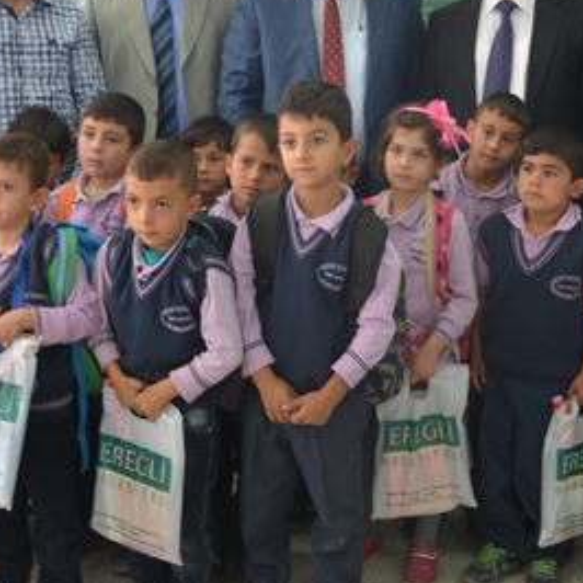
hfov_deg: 24.9
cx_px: 364
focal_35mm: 69
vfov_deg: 24.6
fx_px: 1315
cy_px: 127
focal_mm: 18
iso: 400
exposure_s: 1/40
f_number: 3.5
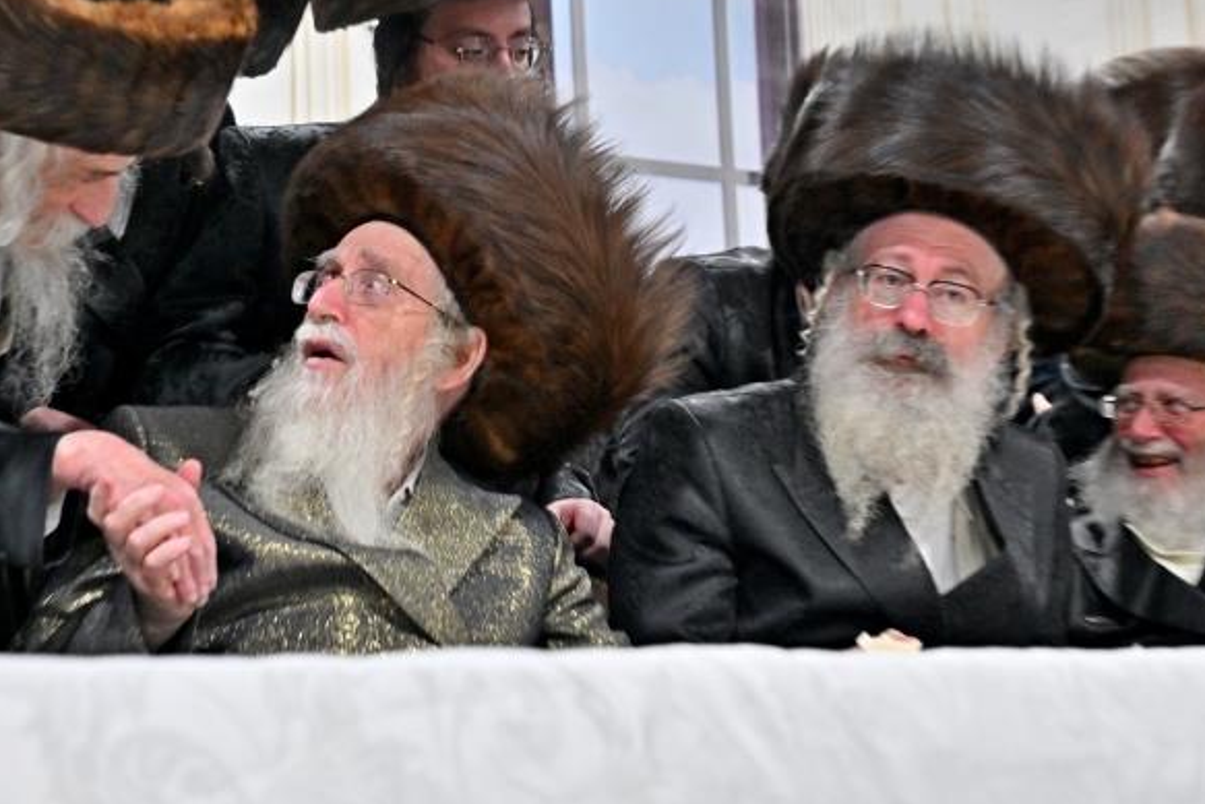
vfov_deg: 20.9
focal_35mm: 65
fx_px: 2176
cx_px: 325
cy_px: 323
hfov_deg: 30.5
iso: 1000
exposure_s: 1/160
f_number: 4
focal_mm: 37
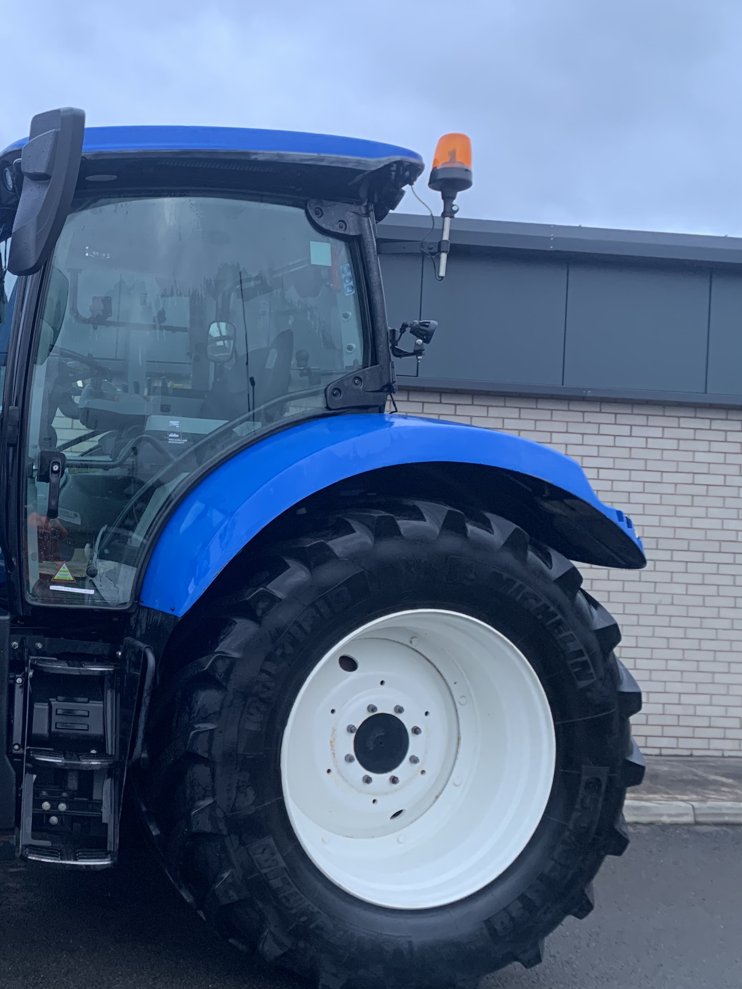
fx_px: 1172
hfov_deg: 31.9
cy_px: 528
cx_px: -31
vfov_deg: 45.7
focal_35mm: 41
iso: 160
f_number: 1.8
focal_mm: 4.25
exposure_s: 1/60
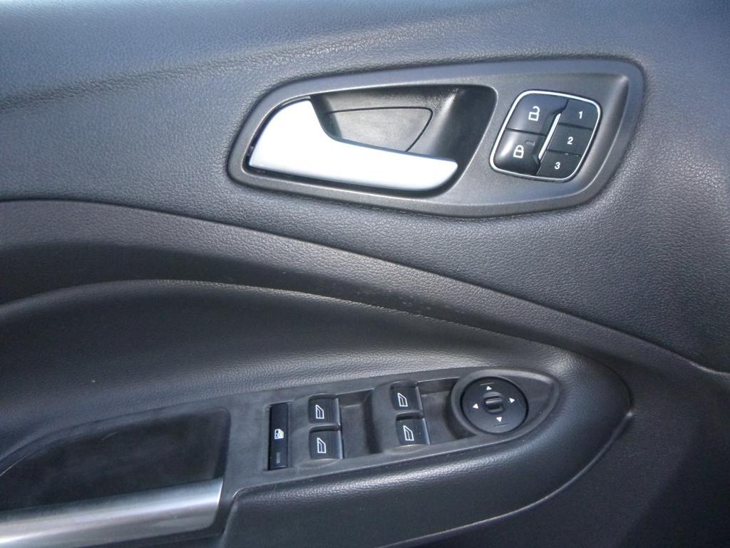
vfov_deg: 54.9
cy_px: 274
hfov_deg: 69.4
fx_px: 527
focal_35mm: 25
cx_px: 365
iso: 400
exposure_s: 1/60
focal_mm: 4.5
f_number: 3.9
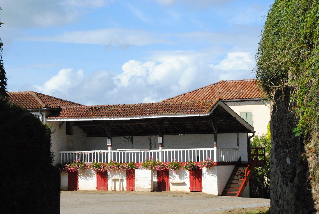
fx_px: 825
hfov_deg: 21.9
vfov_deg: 14.7
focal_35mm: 93
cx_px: 160
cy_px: 107
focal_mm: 62
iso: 1600
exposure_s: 1/2500
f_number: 13
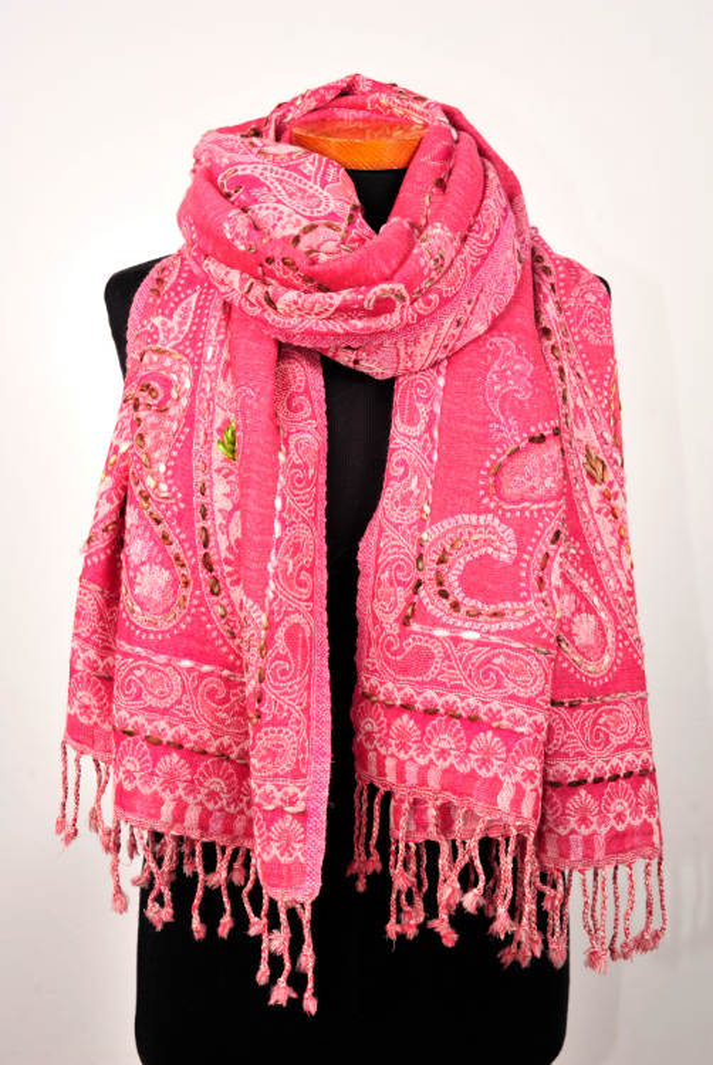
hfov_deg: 27.1
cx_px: 356
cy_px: 532
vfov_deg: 39.6
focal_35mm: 50
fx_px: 1481
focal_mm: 50
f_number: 8
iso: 200
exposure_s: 1/125
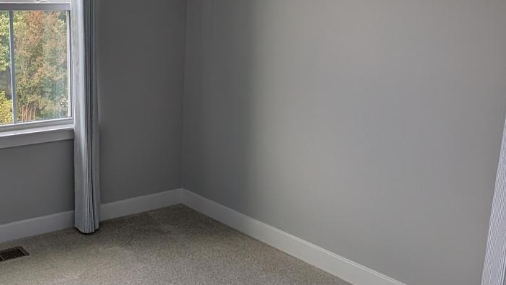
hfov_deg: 49.5
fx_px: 510
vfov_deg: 31.2
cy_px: 132
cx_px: 96
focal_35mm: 38
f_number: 1.7
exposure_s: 1/218
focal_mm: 2.02
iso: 46
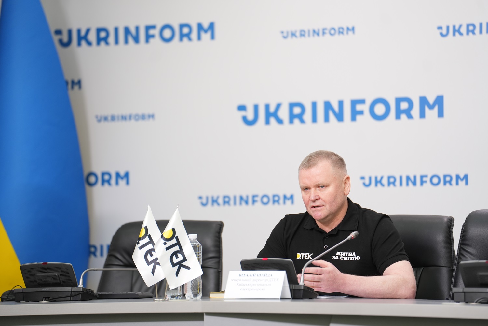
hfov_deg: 14.3
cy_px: 163
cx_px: 244
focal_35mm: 144
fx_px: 1952
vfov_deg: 9.5
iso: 640
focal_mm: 144
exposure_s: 1/160
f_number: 2.8
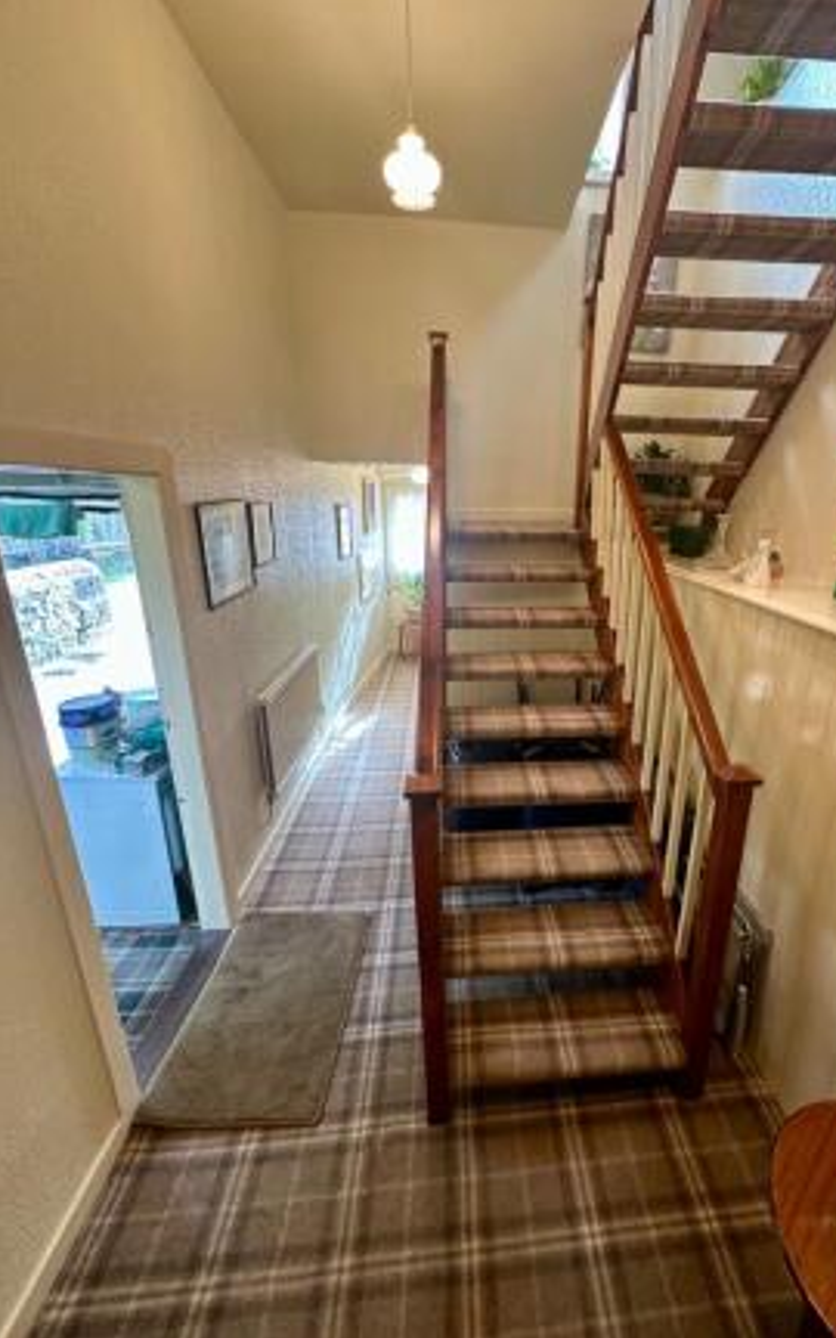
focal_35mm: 15
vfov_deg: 101.5
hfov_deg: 74.0
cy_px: 664
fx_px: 547
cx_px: 499
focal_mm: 2.22
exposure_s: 1/50
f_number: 2.2
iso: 160
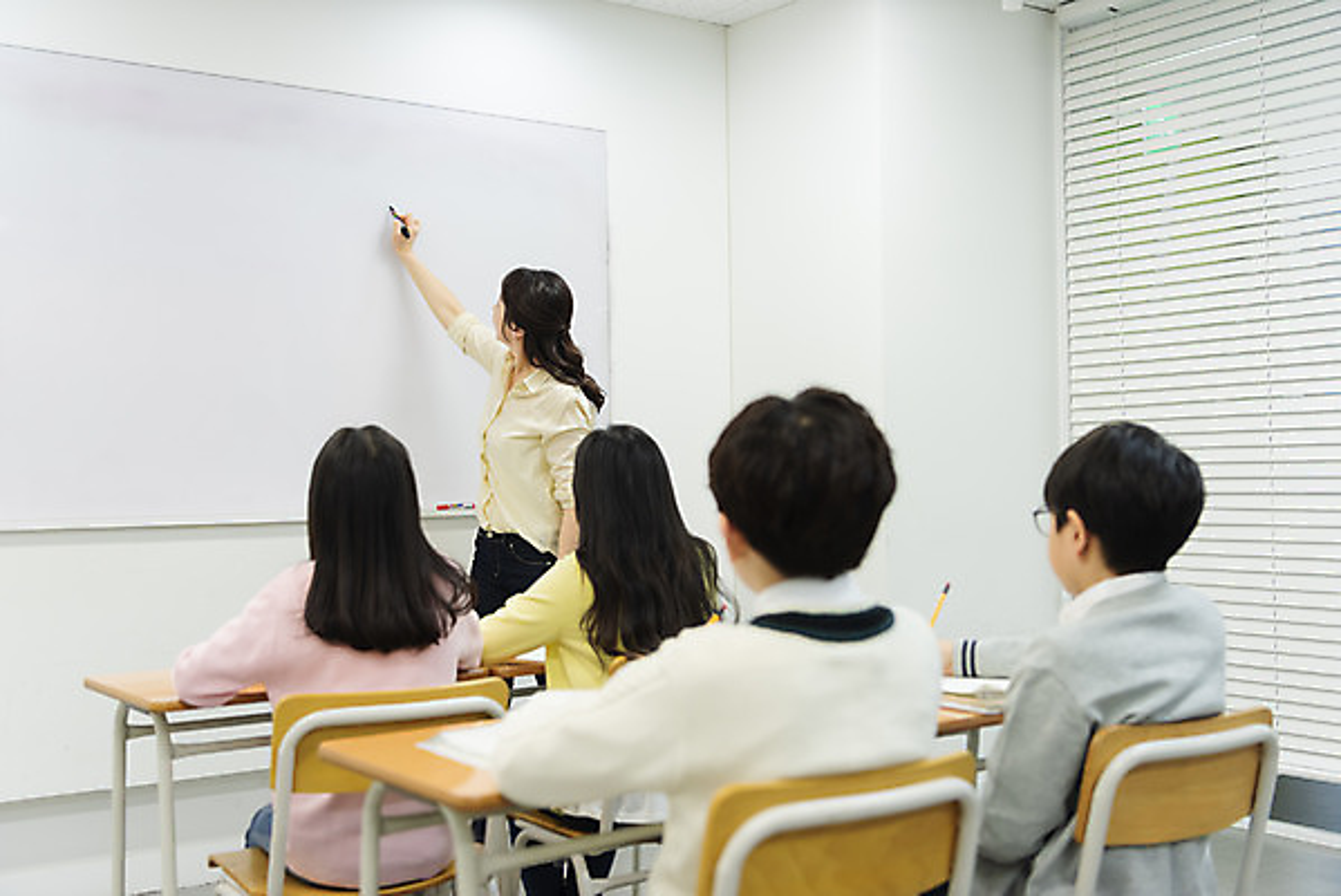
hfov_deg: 48.4
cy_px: 448
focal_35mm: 40
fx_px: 1491
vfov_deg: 33.4
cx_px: 670
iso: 800
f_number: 2.8
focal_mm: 40
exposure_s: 1/250
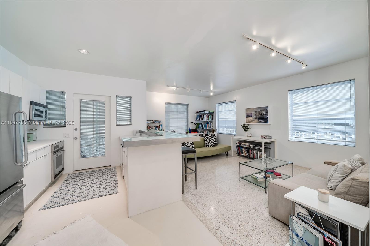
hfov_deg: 108.3
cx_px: 185
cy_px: 123
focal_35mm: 13
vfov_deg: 85.4
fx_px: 134
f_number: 8
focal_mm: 13
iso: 100
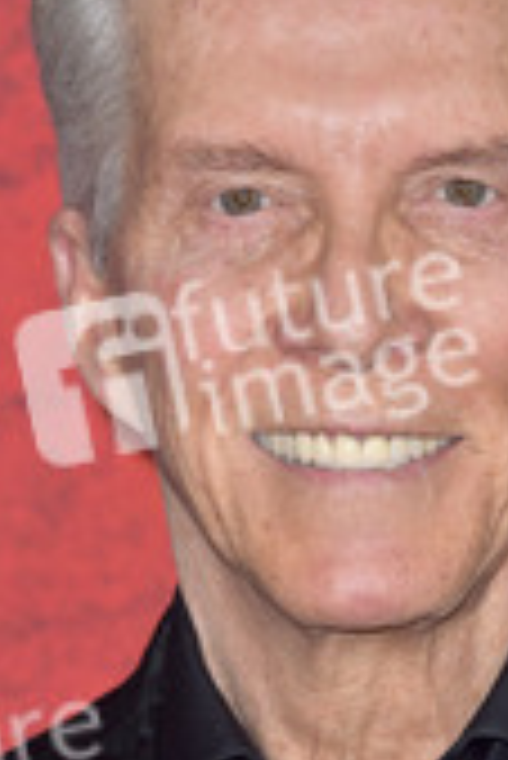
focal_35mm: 592
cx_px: 380
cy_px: 585
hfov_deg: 2.3
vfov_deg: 3.5
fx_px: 12504
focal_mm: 250
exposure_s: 1/250
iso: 400
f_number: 7.1
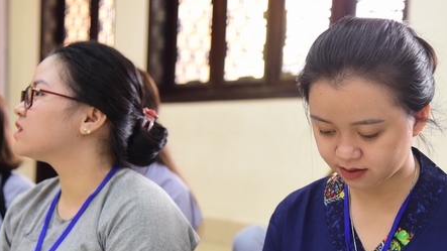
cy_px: 186
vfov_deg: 15.0
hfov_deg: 26.4
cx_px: 293
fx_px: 948
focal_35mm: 80
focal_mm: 52
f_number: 4
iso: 1600
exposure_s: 1/40
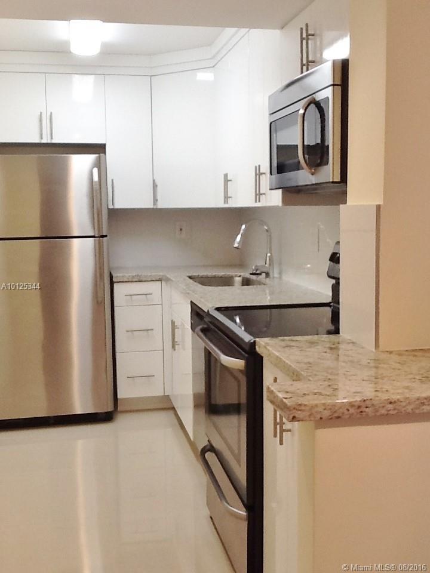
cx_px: 215
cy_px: 286
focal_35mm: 44
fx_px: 729
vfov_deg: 42.9
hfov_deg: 32.9
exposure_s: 1/40
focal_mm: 2.03
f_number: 2.4
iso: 40
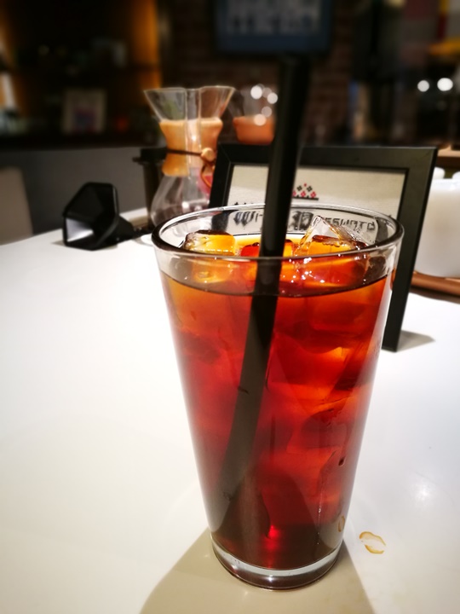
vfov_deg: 65.3
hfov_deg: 51.4
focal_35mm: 27
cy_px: 307
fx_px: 478
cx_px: 230
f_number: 4
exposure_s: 1/30
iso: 320
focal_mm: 4.5
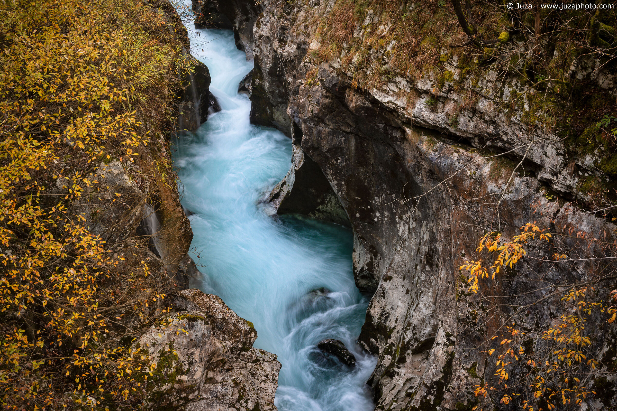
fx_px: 848
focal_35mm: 50
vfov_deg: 27.3
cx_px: 308
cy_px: 206
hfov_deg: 40.0
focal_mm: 33
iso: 100
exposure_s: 1/2.5
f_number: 11
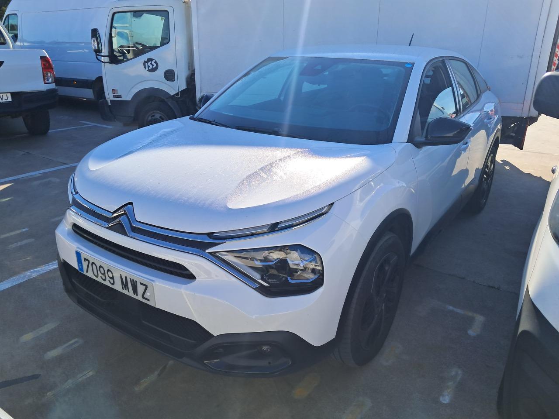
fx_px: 436
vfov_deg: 51.4
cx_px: 280
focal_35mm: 27
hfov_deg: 65.3
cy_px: 210
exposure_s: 1/653
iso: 50
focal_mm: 4
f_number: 1.8
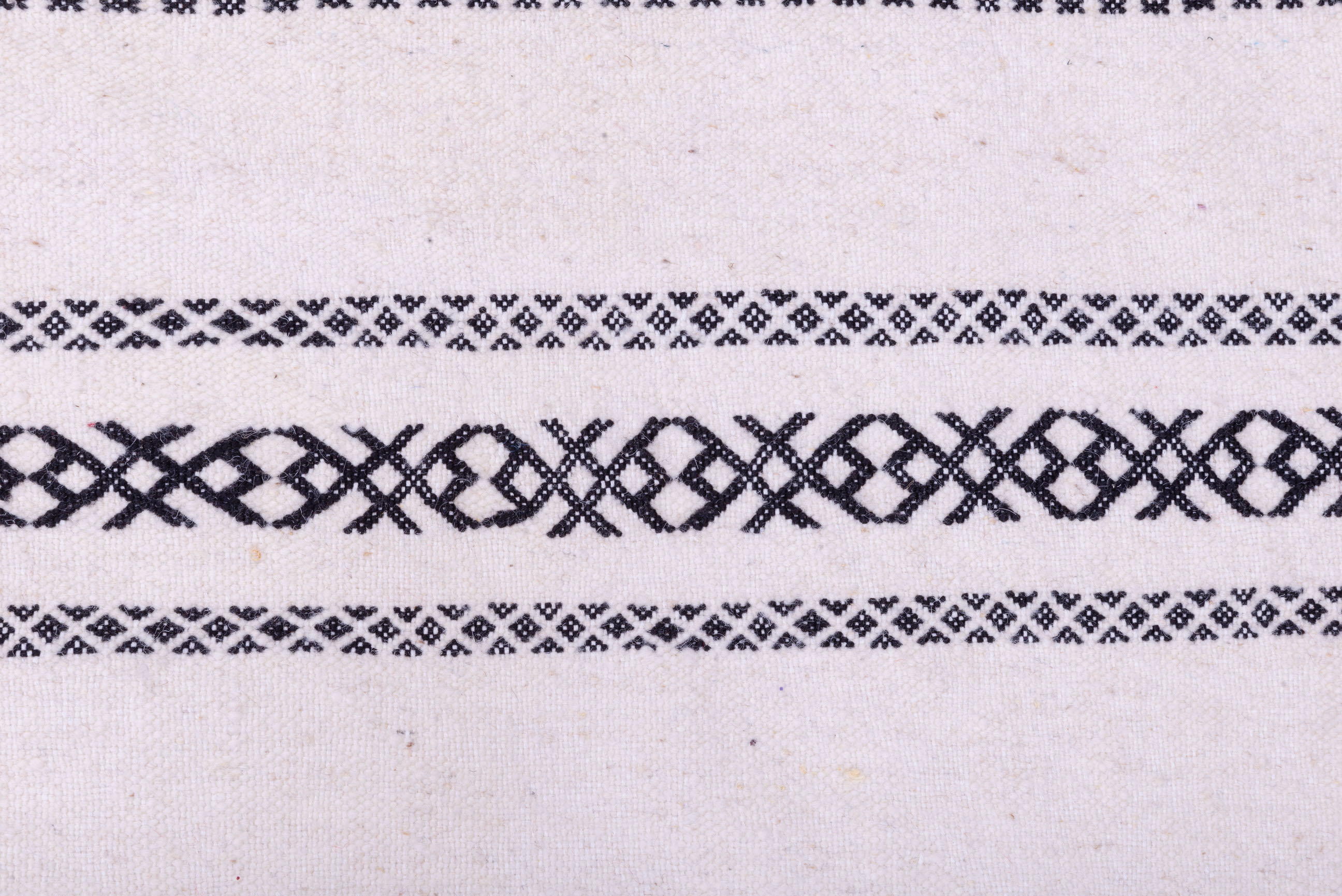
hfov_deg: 28.8
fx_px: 2610
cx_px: 671
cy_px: 448
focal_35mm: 70
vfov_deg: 19.5
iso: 160
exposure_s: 1/160
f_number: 16
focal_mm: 70
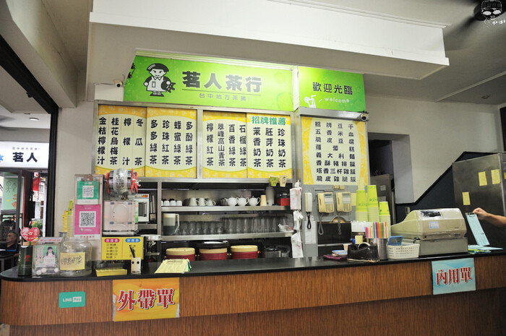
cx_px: 253
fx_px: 337
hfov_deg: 73.8
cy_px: 168
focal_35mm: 24
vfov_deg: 53.0
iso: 400
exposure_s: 1/50
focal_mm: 24
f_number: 5.6
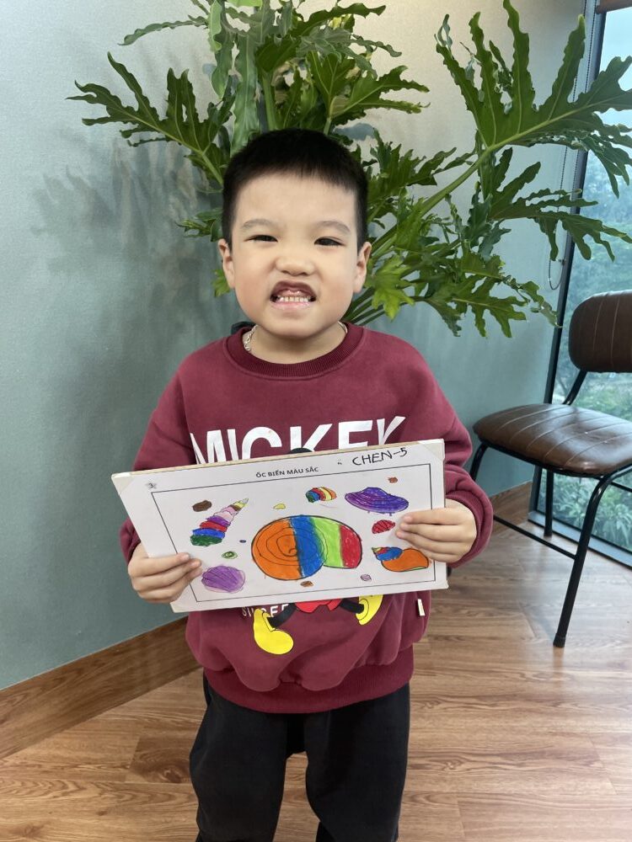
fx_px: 633
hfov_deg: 53.1
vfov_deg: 67.3
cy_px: 421
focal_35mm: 26
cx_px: 316
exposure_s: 1/100
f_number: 1.6
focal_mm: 4.2
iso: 125
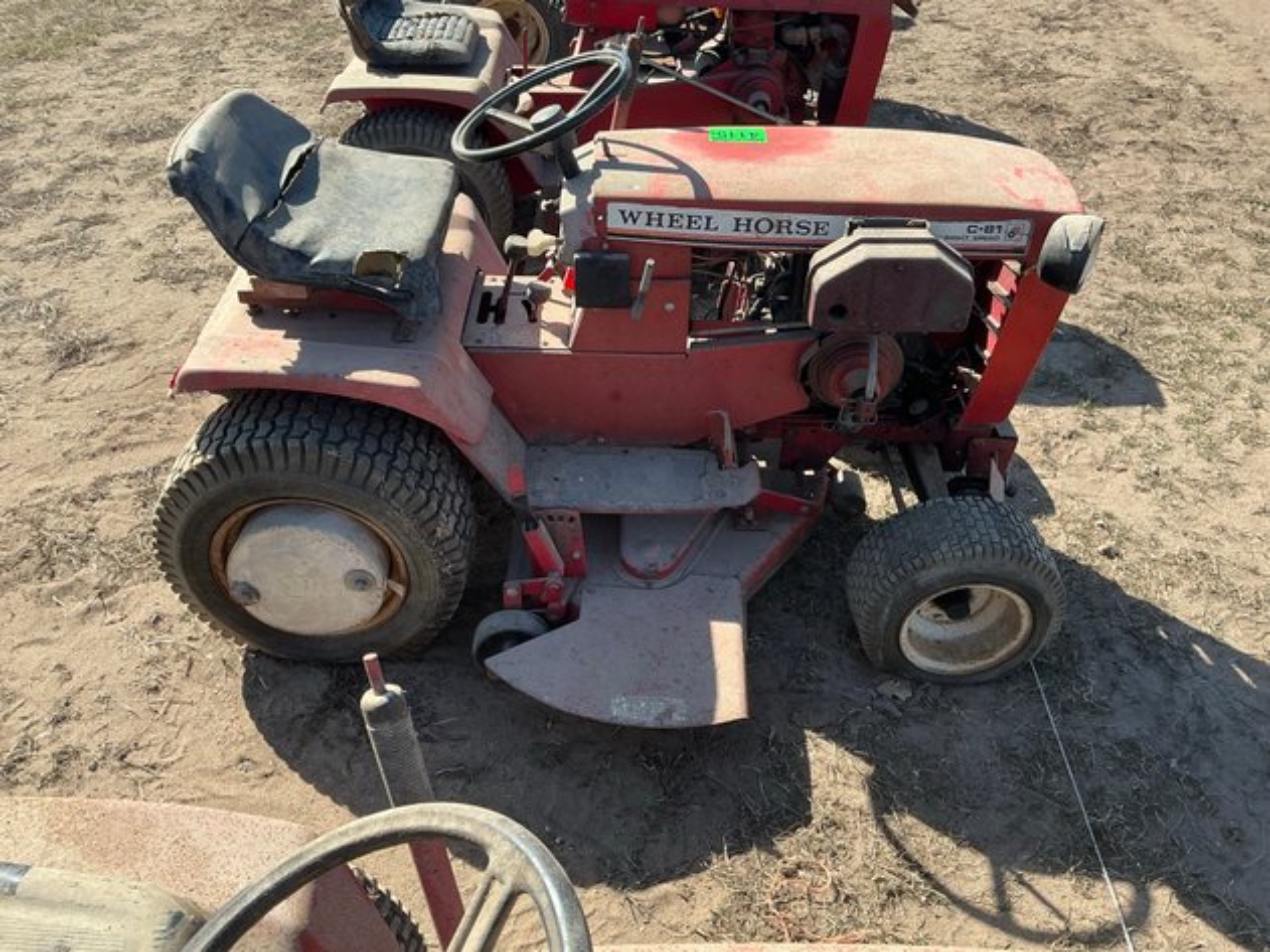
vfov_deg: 49.7
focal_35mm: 28
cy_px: 476
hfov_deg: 63.5
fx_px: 1027
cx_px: 635
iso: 25
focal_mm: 3
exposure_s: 1/749
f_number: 1.8
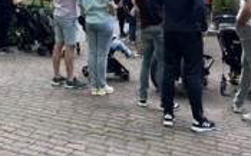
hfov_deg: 31.7
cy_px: -56
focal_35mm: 63
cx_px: 52
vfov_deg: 18.8
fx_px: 431
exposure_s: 1/122
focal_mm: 5.1
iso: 40
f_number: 1.6
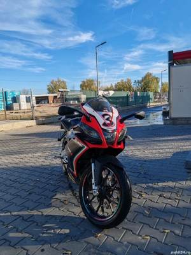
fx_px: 199
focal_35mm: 27
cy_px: 128
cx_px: 96
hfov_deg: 51.4
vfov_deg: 65.3
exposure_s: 1/480
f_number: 1.9
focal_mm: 6.12
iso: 50
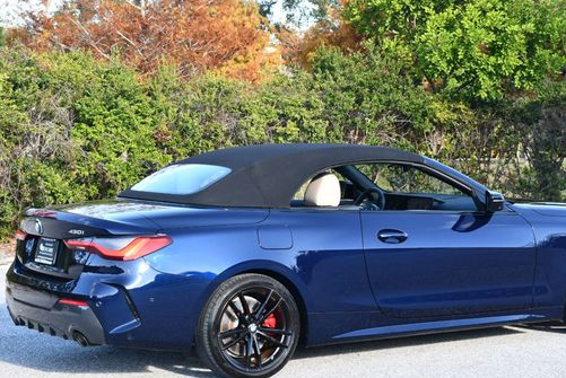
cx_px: 325
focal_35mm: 92
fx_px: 1448
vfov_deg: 14.9
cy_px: 200
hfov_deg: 22.1
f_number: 5.6
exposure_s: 1/250
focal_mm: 36
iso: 360
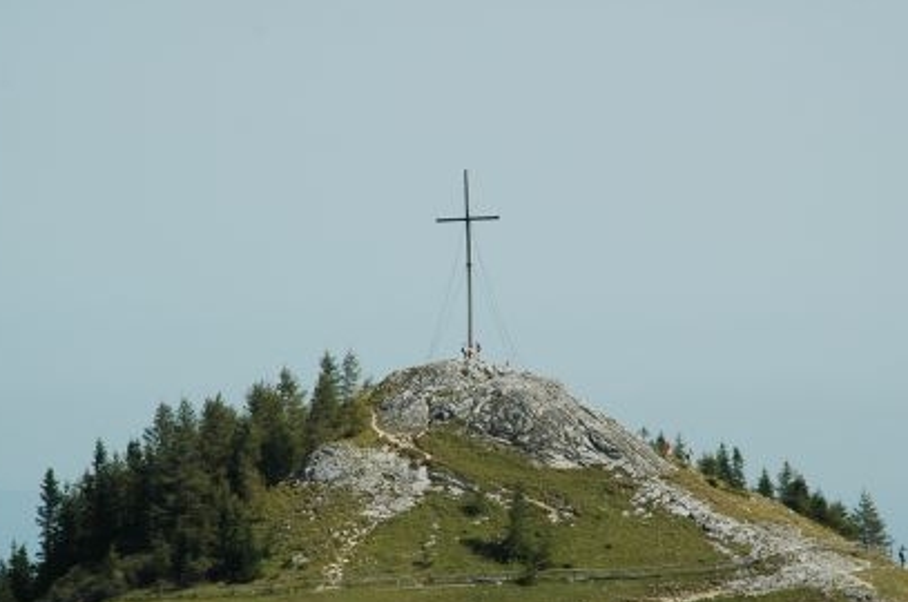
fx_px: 6388
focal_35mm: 254
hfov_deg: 8.1
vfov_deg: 5.4
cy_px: 362
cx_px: 473
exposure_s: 1/400
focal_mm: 125
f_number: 10
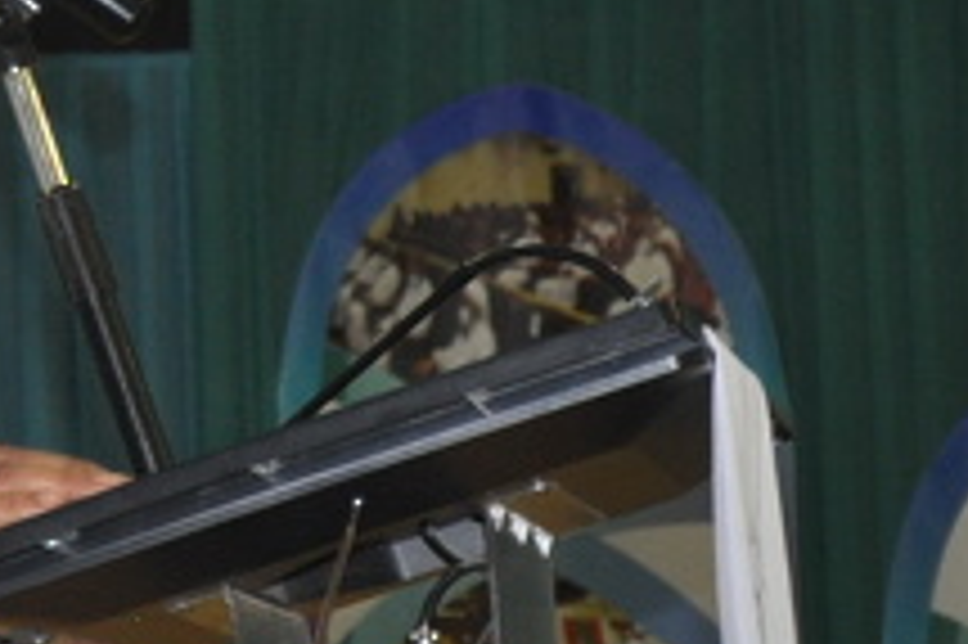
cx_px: -639
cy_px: -367
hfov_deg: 8.5
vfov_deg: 5.8
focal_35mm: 234
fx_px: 6287
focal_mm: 42
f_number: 4.8
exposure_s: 1/60
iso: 800
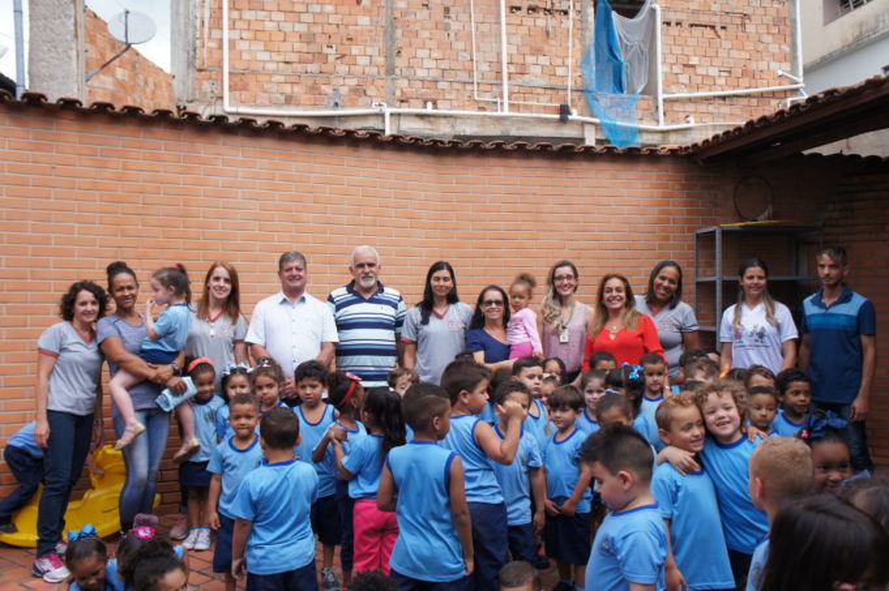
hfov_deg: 62.0
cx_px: 444
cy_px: 296
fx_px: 740
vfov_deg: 43.5
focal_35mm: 30
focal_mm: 20
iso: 200
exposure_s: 1/320
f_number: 5.6
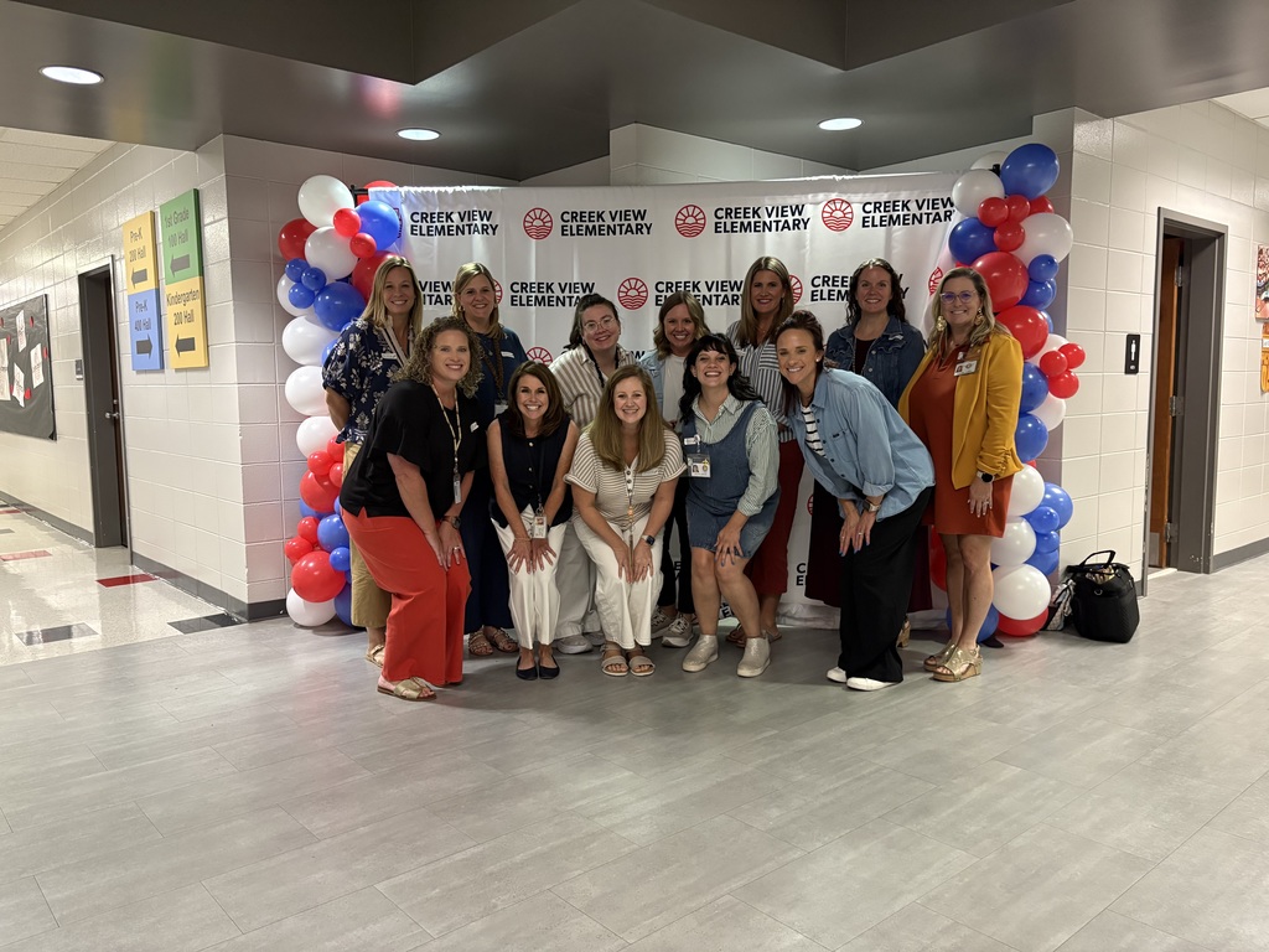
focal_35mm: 26
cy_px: 476
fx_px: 953
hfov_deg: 67.3
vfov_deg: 53.1
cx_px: 634
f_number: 1.6
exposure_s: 1/60
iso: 400
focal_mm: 5.96
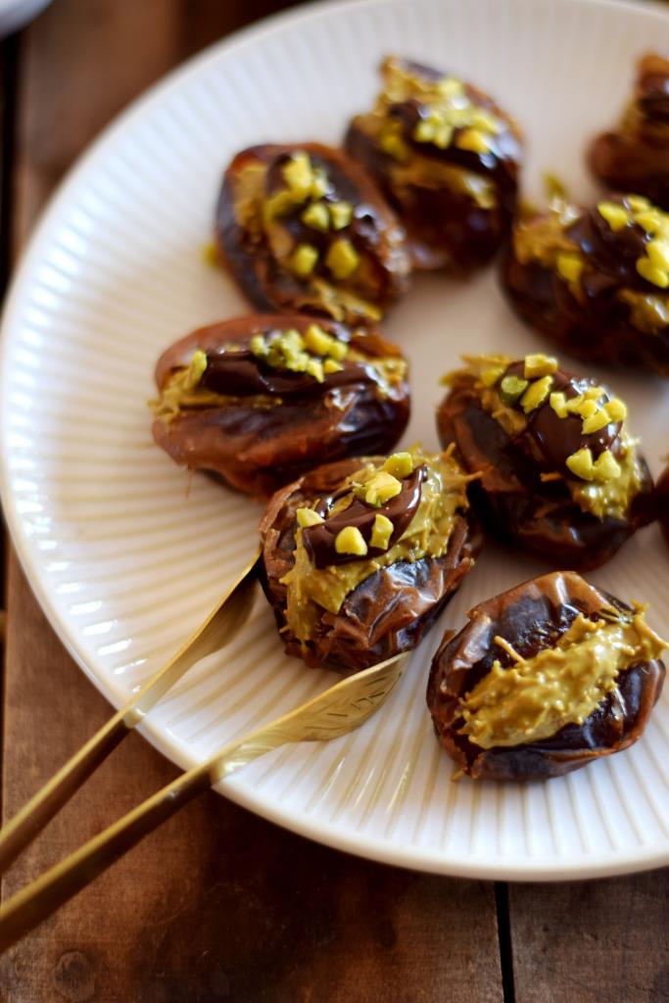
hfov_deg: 18.2
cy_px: 502
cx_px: 334
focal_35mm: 75
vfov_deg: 27.0
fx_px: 2090
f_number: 1.8
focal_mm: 50
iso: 200
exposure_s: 1/250
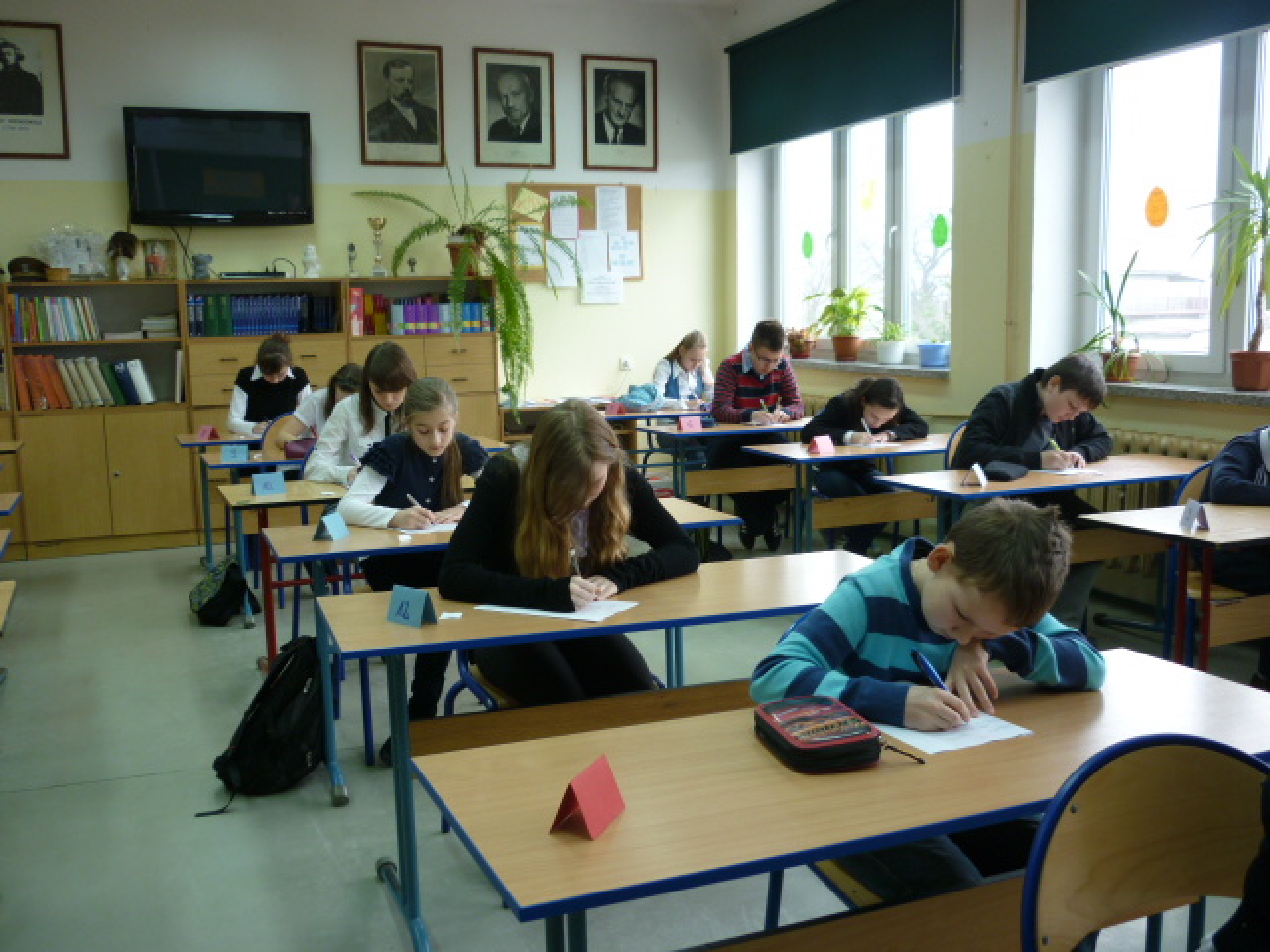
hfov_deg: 55.4
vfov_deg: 42.9
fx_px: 1211
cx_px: 635
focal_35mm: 33
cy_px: 476
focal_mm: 5.5
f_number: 2.8
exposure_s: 1/40
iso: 80
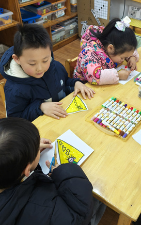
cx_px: 127
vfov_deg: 55.3
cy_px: 115
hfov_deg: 34.3
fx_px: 215
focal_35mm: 35
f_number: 1.8
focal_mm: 5.59
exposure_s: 1/50
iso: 400
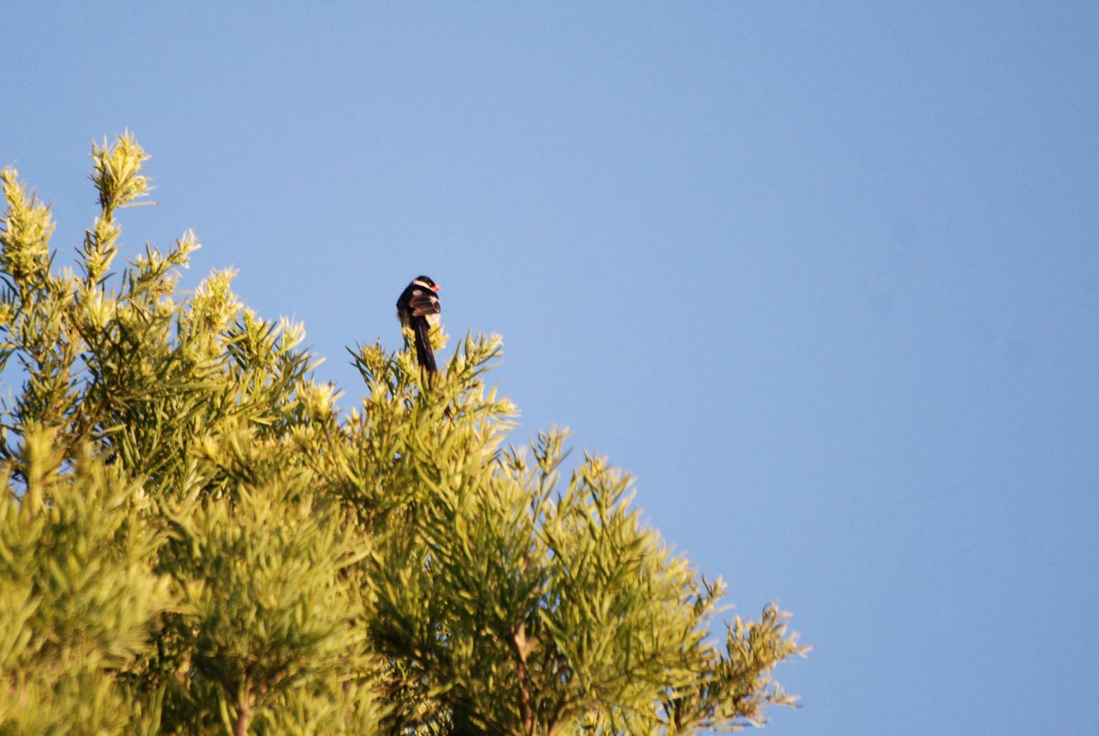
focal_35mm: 450
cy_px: 368
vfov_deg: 3.1
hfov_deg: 4.6
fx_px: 13754
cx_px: 550
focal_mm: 300
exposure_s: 1/400
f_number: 5.6
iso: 400
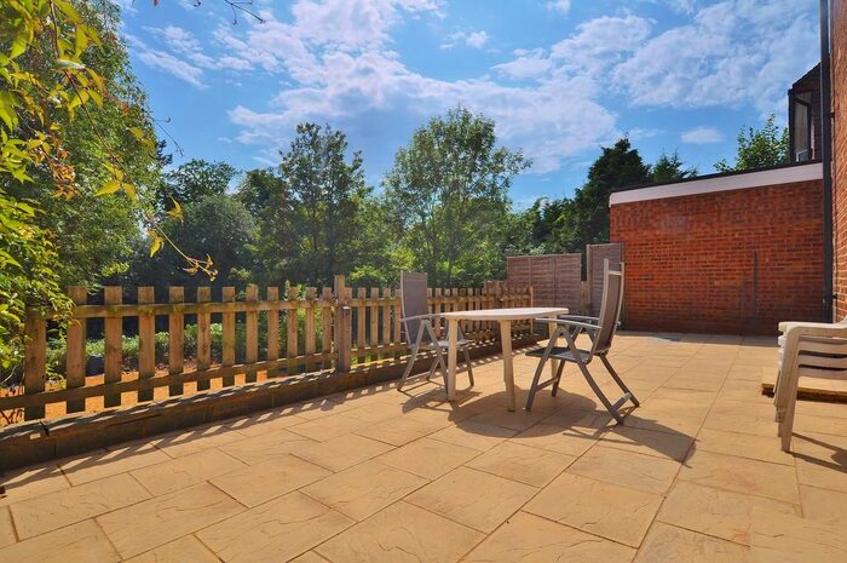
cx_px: 424
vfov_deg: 71.9
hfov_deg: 95.0
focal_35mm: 16
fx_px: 388
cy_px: 282
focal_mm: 11
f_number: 11
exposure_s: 1/500
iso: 200
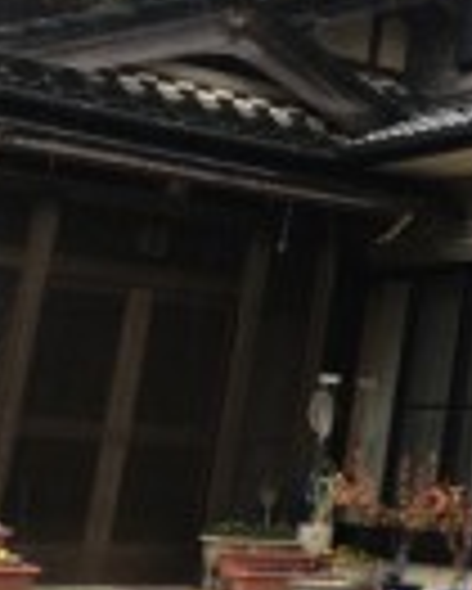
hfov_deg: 14.9
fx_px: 1622
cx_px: 791
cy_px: 7
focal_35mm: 93
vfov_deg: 20.0
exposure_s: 1/120
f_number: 2.2
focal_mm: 4.15
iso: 40
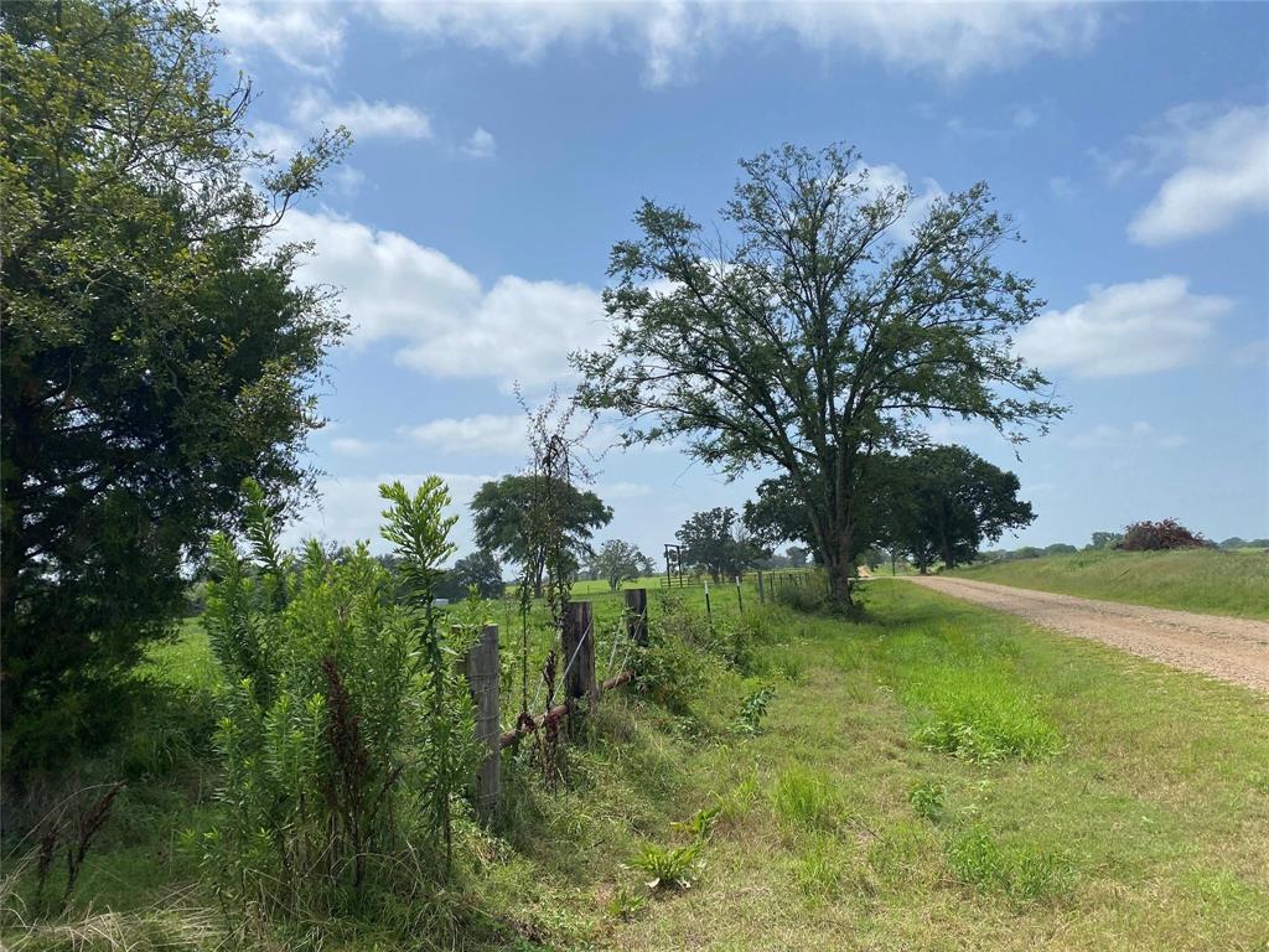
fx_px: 953
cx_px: 634
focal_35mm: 26
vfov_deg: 53.1
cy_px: 476
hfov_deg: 67.3
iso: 32
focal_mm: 4.25
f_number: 1.8
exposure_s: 1/3984
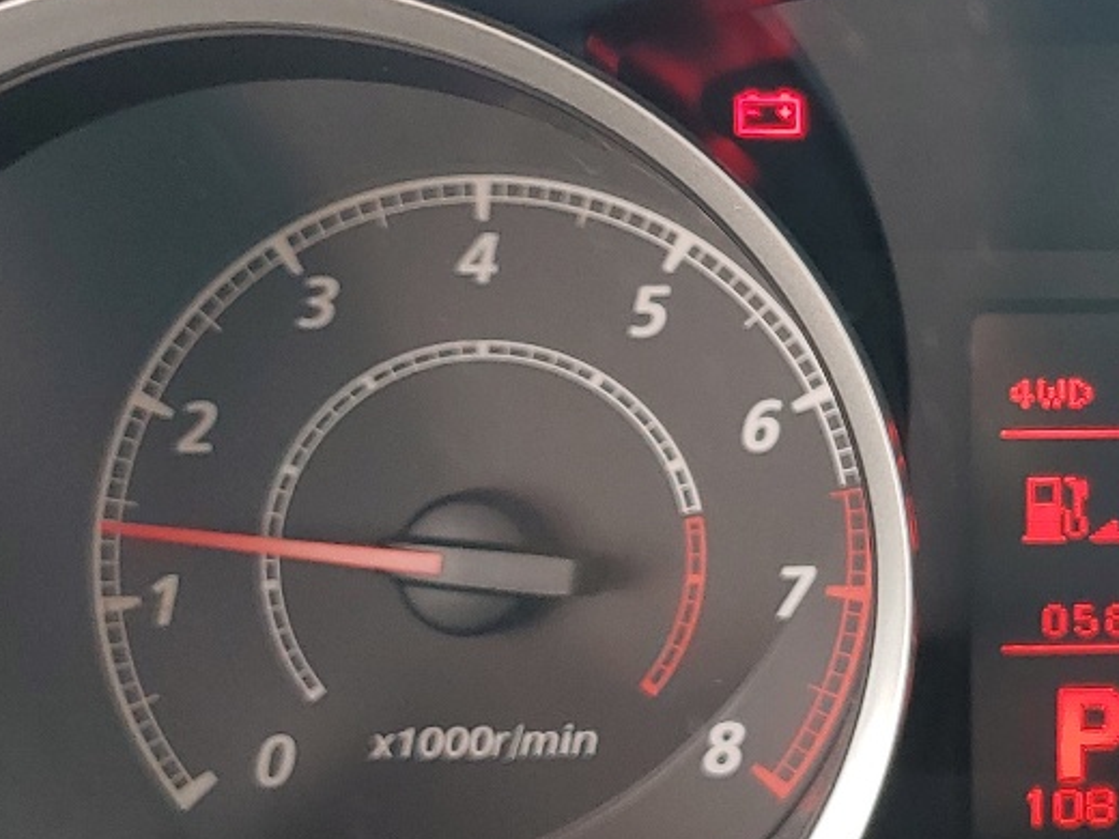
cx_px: 1224
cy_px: 400
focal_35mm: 80
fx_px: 2586
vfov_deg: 18.4
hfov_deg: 23.0
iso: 50
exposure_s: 1/120
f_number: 1.5
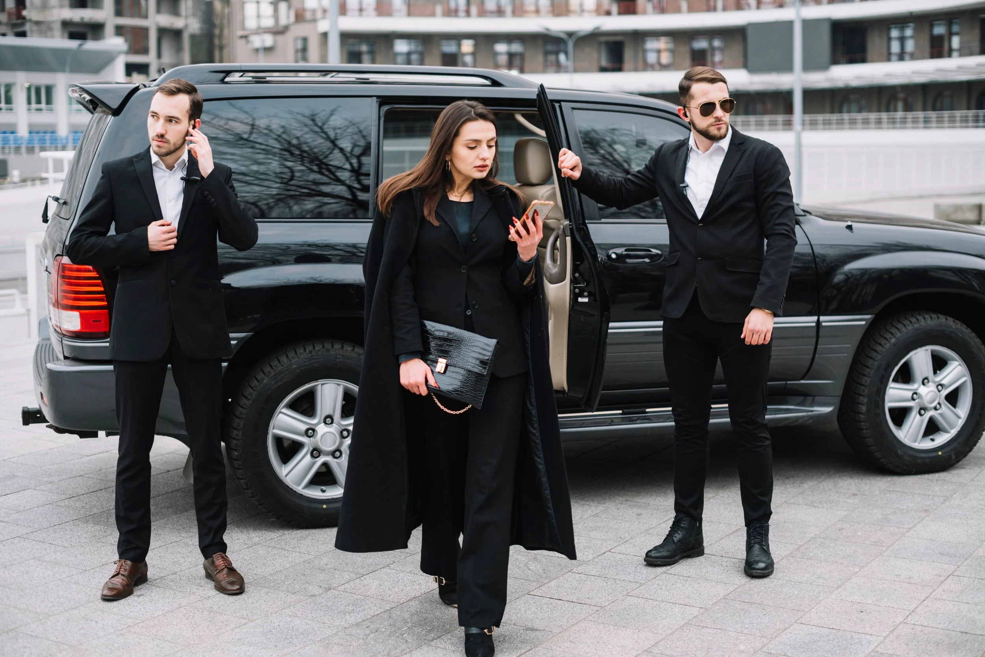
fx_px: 1396
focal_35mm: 51
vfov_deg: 26.5
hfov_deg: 38.9
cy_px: 331
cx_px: 491
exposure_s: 1/160
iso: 500
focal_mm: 50
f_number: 2.5
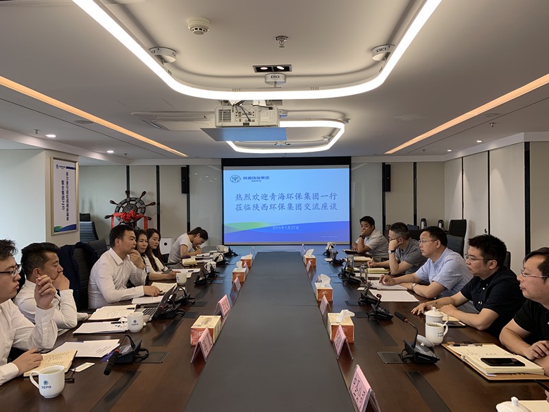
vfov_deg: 53.1
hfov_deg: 67.3
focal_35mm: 26
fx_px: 412
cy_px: 206
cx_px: 274
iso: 50
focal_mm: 4.25
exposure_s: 1/100
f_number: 1.8
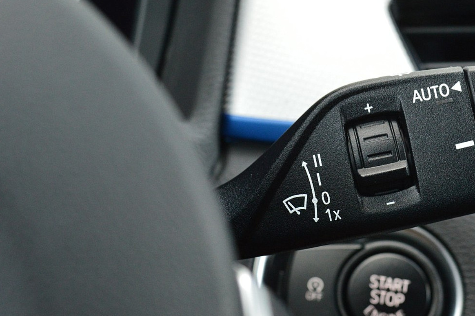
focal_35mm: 94
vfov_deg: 14.5
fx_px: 1240
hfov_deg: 21.4
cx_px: 379
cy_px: 117
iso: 720
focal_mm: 38
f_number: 8
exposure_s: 1/60
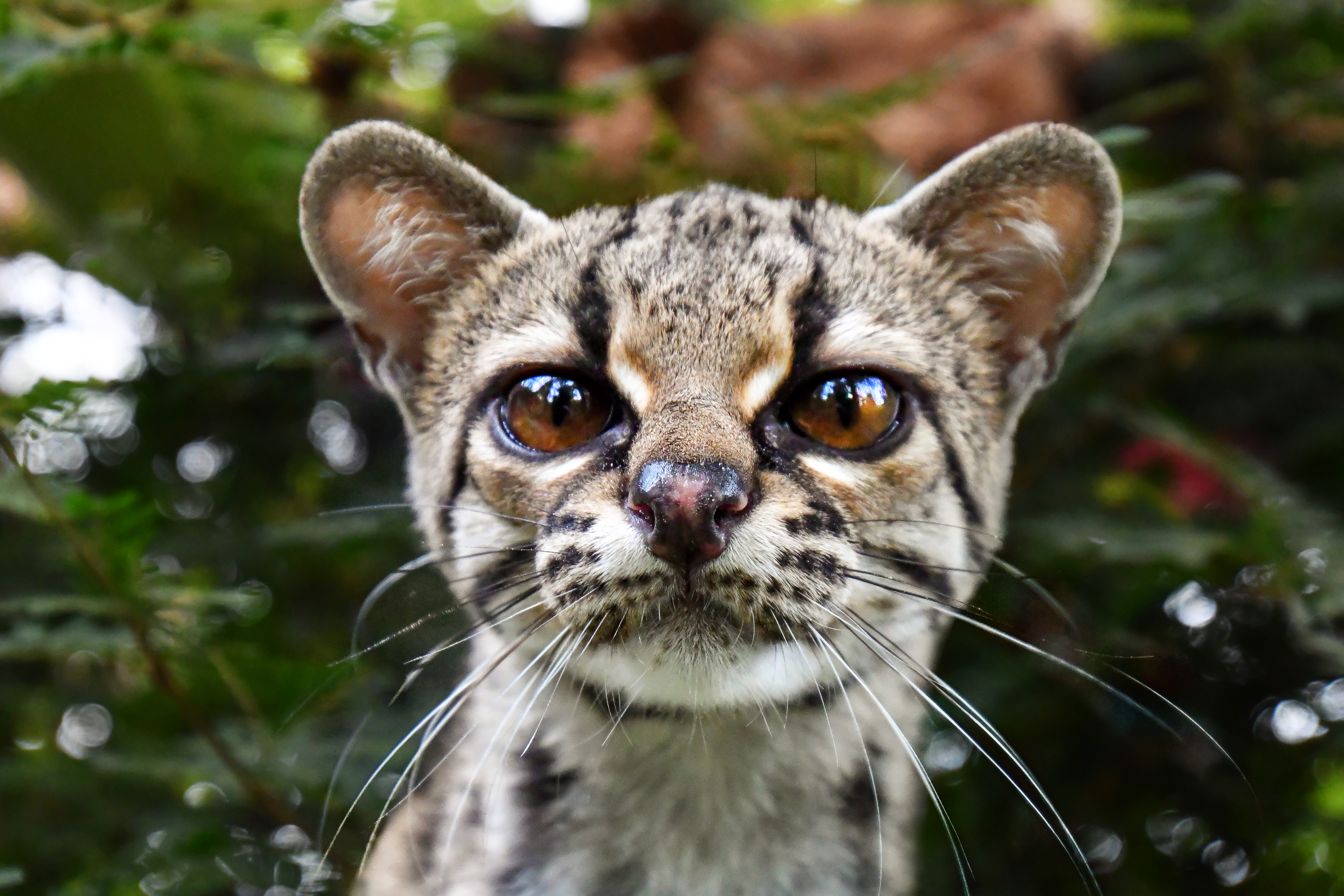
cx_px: 698
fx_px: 4629
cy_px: 434
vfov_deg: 11.1
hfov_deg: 16.5
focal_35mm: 124
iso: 6400
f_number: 5.3
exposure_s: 1/640
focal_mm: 78
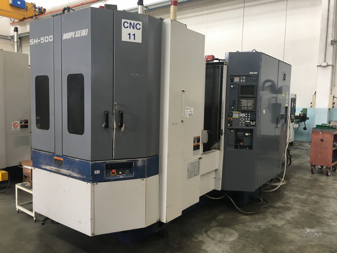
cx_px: 168
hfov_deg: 61.7
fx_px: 282
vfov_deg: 48.2
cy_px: 126
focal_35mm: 29
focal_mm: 4.15
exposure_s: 1/33
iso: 32
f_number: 2.2
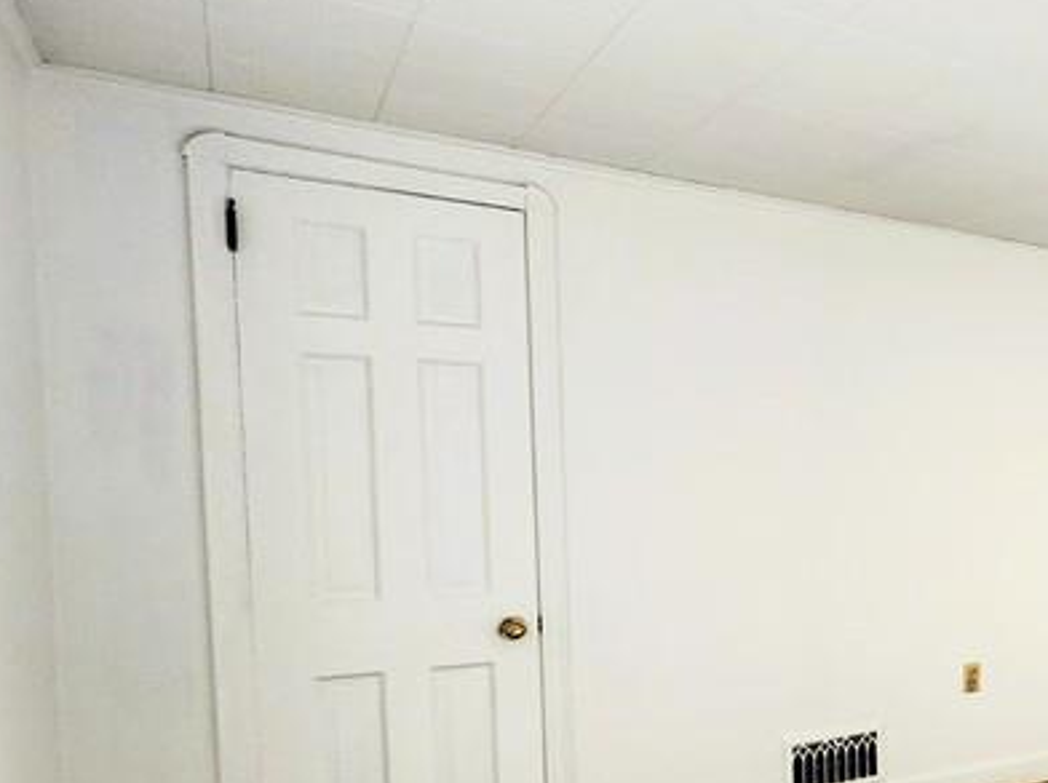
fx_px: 1028
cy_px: 536
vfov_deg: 41.1
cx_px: 1337
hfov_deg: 36.7
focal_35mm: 34
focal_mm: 1.74
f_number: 2.2
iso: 100
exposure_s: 1/60
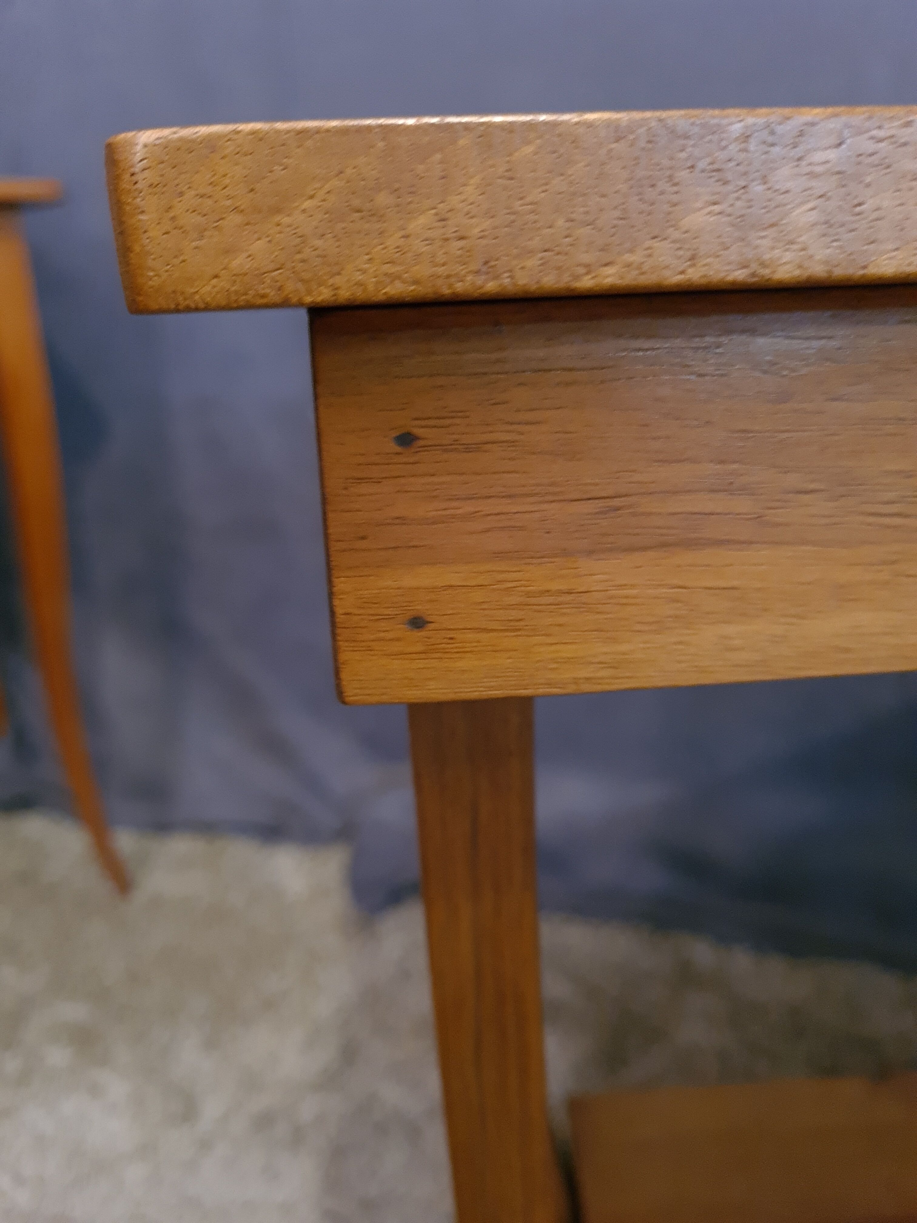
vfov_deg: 67.3
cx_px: 458
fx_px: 918
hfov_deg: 53.1
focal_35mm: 26
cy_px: 612
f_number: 1.8
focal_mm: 5.4
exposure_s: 1/25
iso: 640
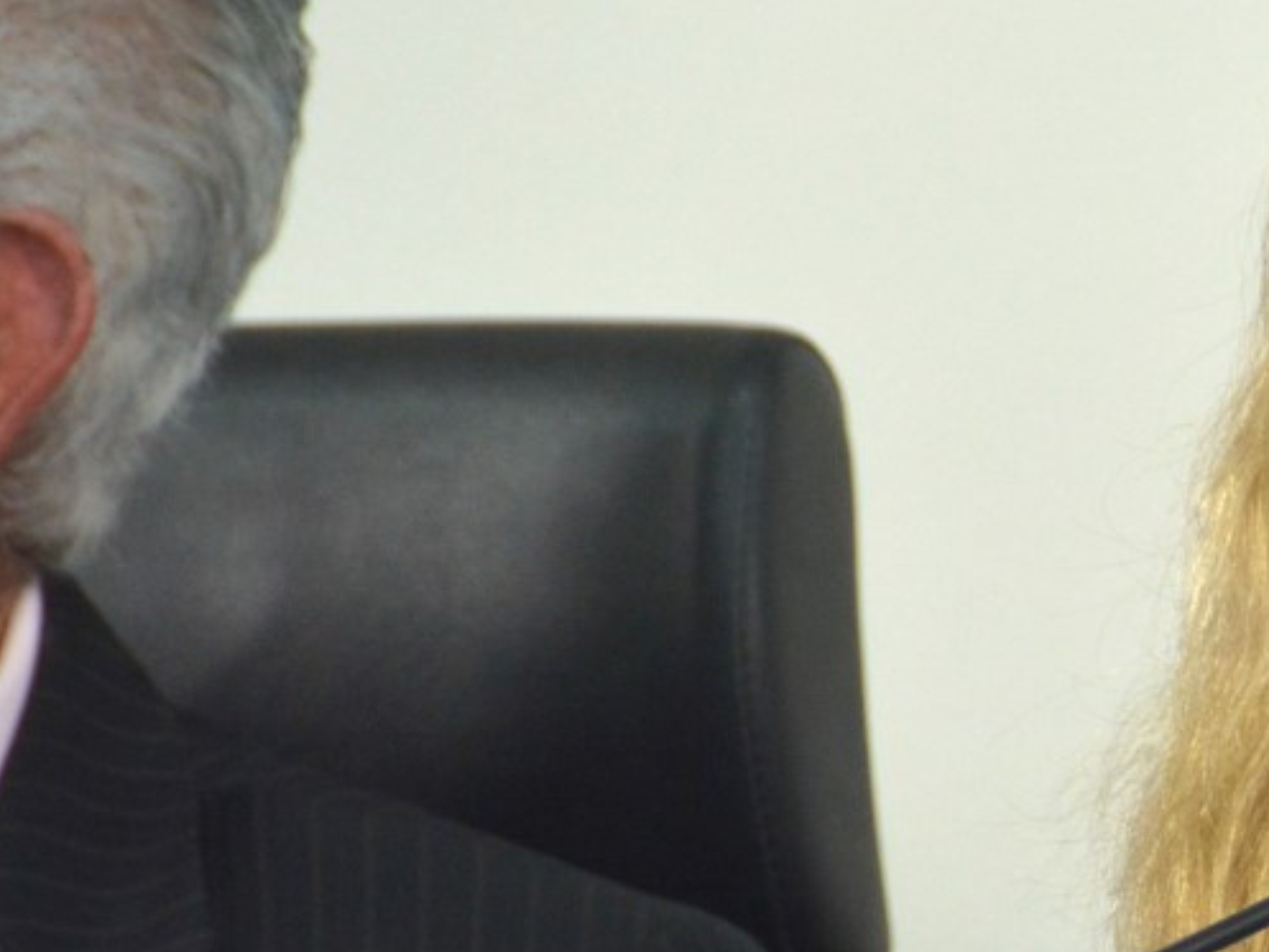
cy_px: 842
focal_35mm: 939
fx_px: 34431
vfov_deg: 1.6
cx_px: 2035
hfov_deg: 2.1
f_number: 5.6
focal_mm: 200
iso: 1250
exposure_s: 1/125
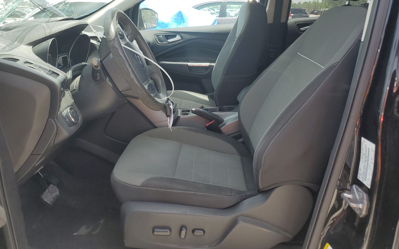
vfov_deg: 44.4
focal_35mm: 28
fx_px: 304
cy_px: 107
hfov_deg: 66.5
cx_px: 198
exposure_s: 1/714
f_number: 1.5
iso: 50
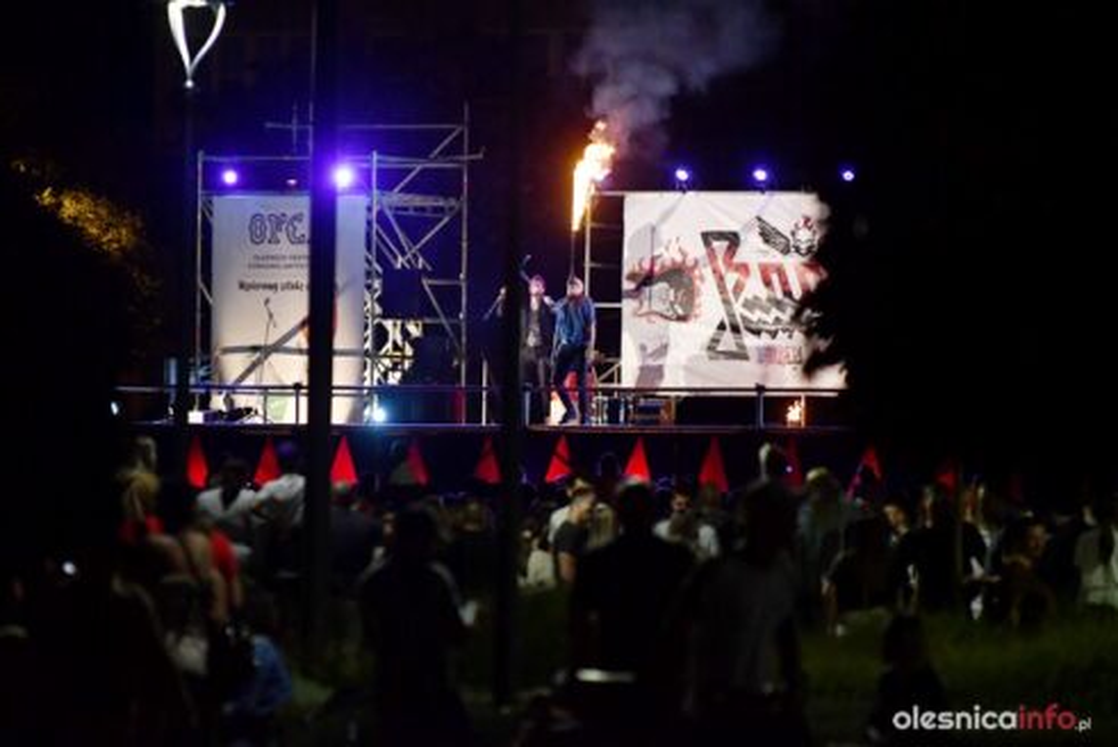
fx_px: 9322
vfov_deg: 4.6
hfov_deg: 6.9
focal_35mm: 300
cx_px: 559
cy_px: 374
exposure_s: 1/400
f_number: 2.8
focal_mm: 200
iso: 2500
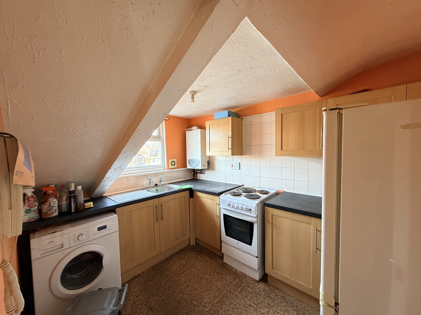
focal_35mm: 14
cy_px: 158
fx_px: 170
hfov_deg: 102.1
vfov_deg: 85.7
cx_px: 210
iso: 320
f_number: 2.2
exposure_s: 1/83
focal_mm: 2.22
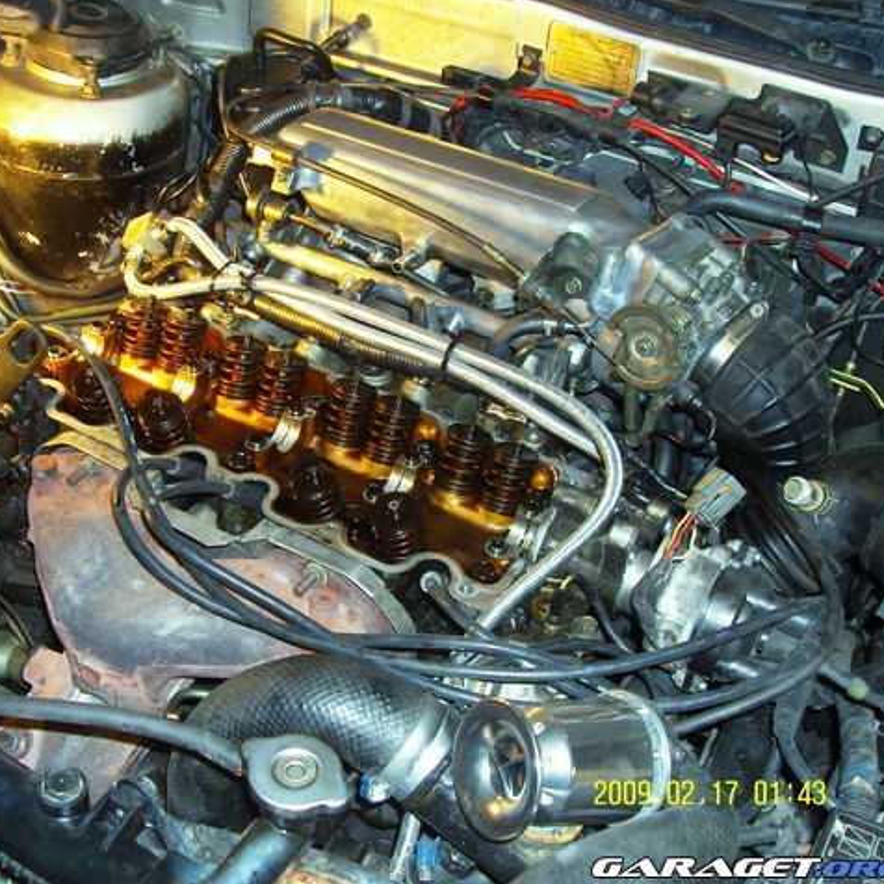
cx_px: 316
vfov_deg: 38.3
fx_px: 1271
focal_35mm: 44
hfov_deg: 38.0
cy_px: 440
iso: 80
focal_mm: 6.2
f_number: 2.8
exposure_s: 1/40
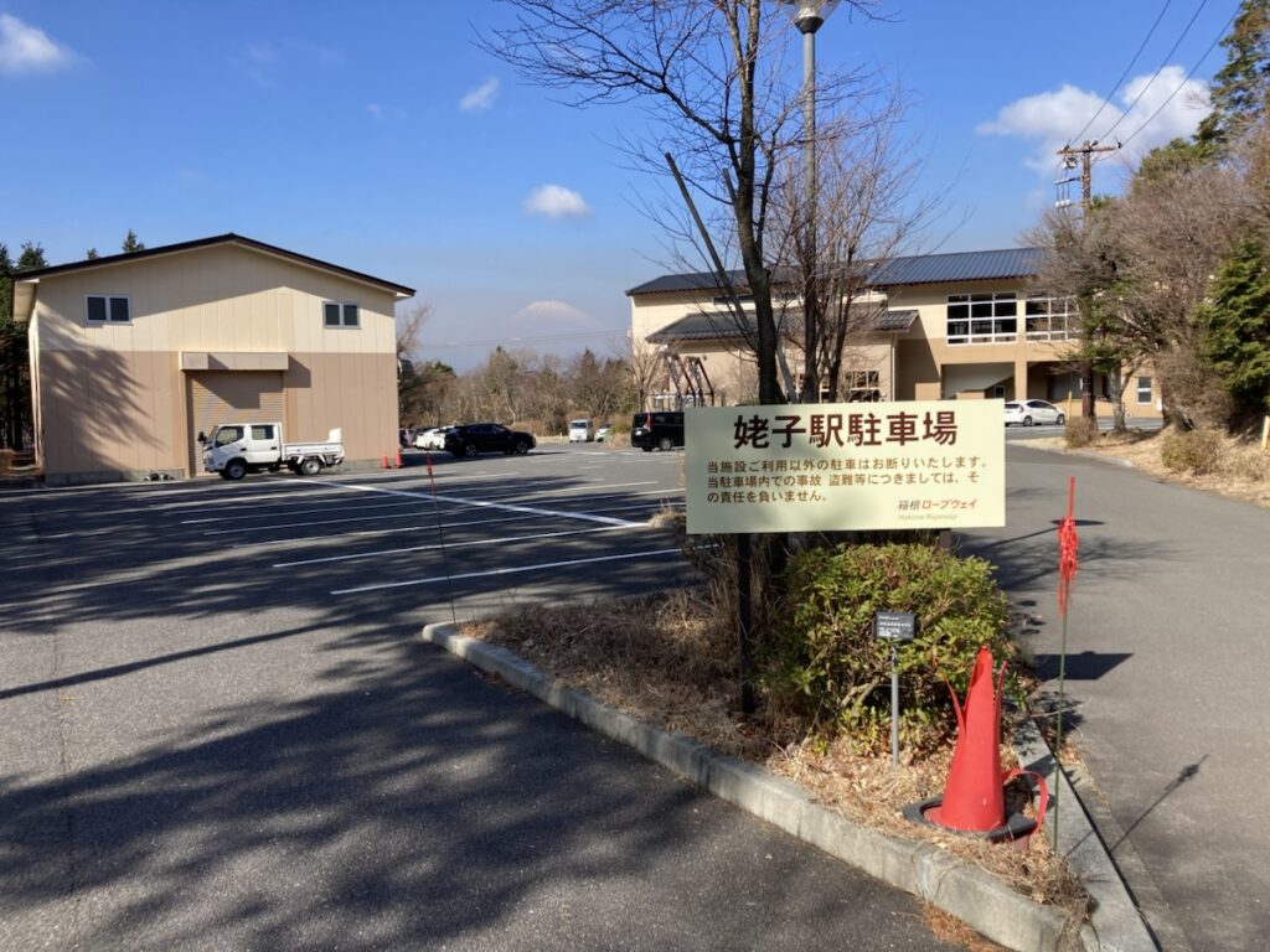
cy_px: 476
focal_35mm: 28
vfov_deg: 49.7
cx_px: 635
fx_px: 1027
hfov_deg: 63.4
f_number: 1.8
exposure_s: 1/1412
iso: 20
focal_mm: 3.99
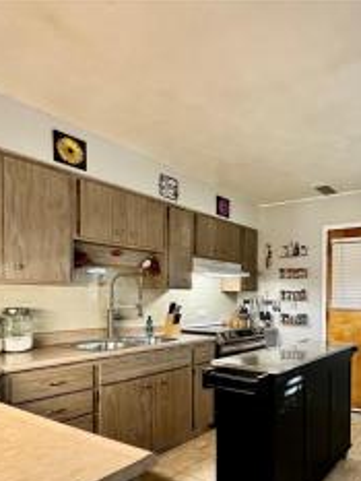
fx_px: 333
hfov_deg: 52.3
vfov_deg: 70.1
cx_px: 301
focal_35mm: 24
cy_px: 308
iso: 400
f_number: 2.2
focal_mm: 2.22
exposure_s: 1/60
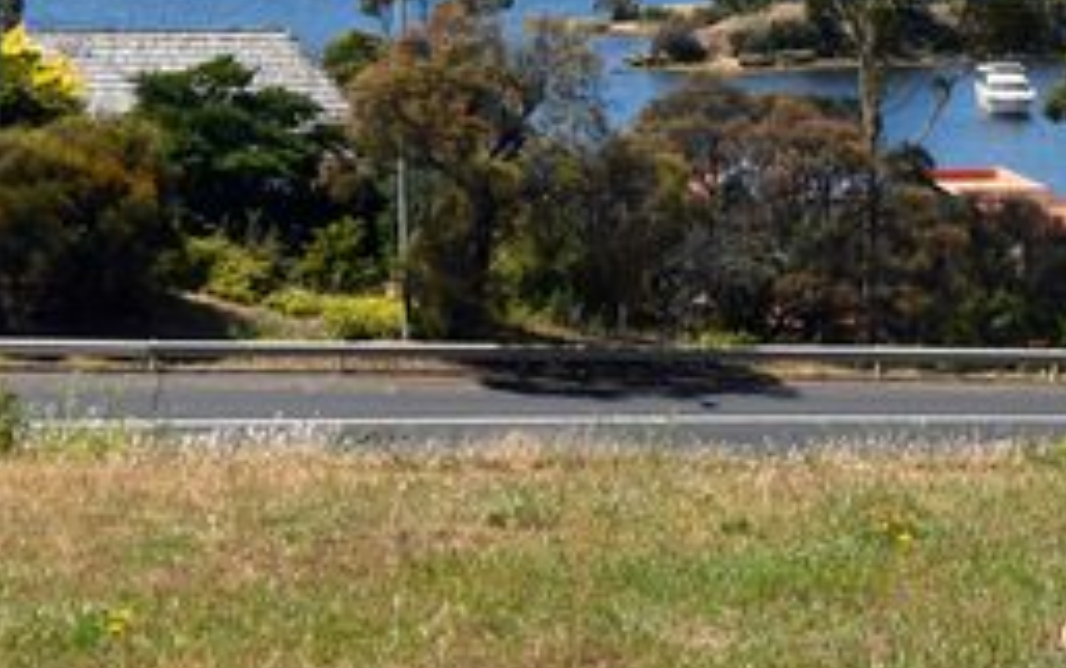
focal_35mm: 67
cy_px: 56
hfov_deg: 30.5
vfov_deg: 19.1
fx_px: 1948
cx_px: 436
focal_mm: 24
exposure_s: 1/3000
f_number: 6.7
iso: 400
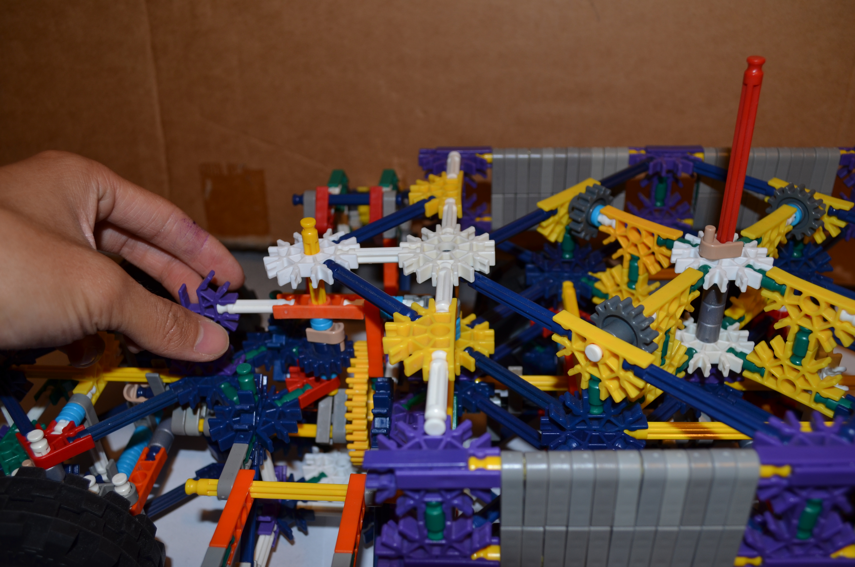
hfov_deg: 57.3
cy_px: 284
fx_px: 782
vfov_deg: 39.8
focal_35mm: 33
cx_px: 428
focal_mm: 22
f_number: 5.6
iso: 200
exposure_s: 1/30
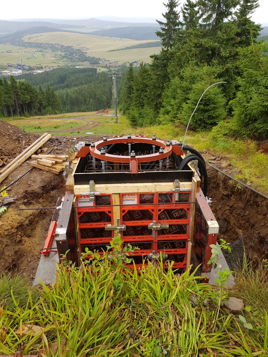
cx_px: 134
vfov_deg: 67.3
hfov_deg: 53.1
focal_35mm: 26
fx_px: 268
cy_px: 178
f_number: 1.7
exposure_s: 1/120
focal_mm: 4.2
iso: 50
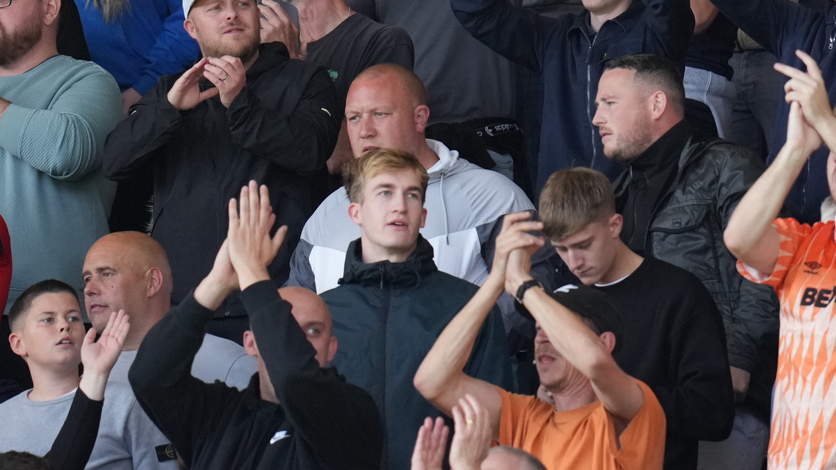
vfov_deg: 1.1
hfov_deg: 2.0
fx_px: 23721
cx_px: 847
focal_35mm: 1070
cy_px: 174
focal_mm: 400
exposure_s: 1/3200
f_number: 3.2
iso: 2500
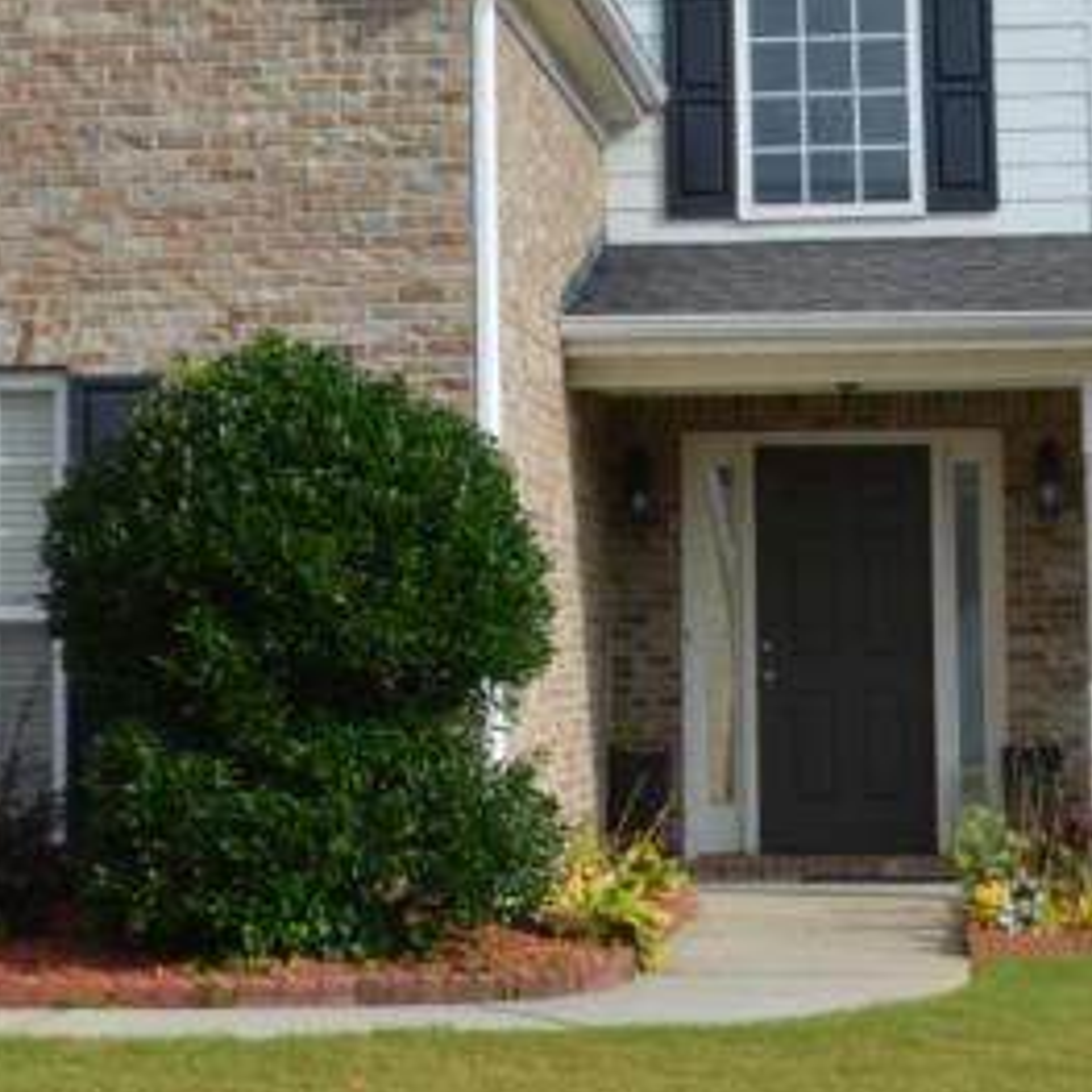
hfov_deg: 15.0
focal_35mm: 116
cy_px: -21
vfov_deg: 14.8
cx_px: 465
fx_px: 4140
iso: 100
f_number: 8
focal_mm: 20
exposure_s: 1/320
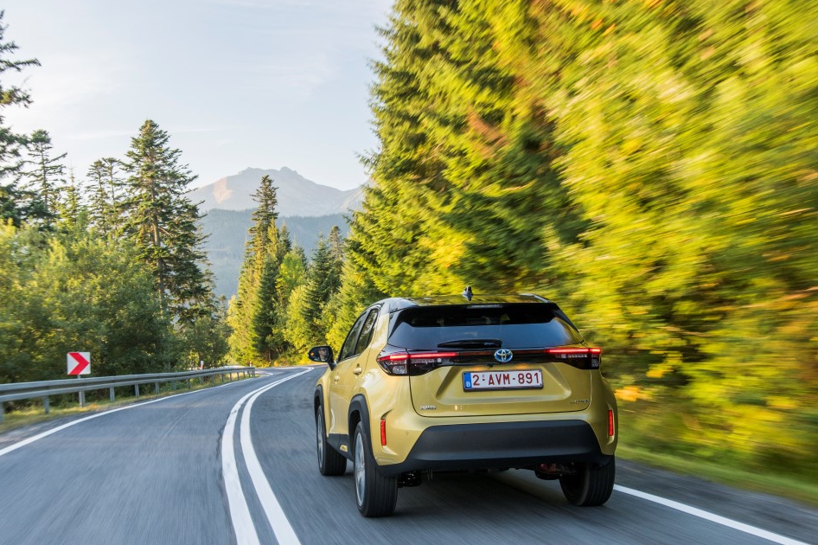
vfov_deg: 28.8
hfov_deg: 42.0
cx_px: 328
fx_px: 1060
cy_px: 295
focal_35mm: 47
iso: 320
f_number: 6.3
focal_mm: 23
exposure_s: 1/30
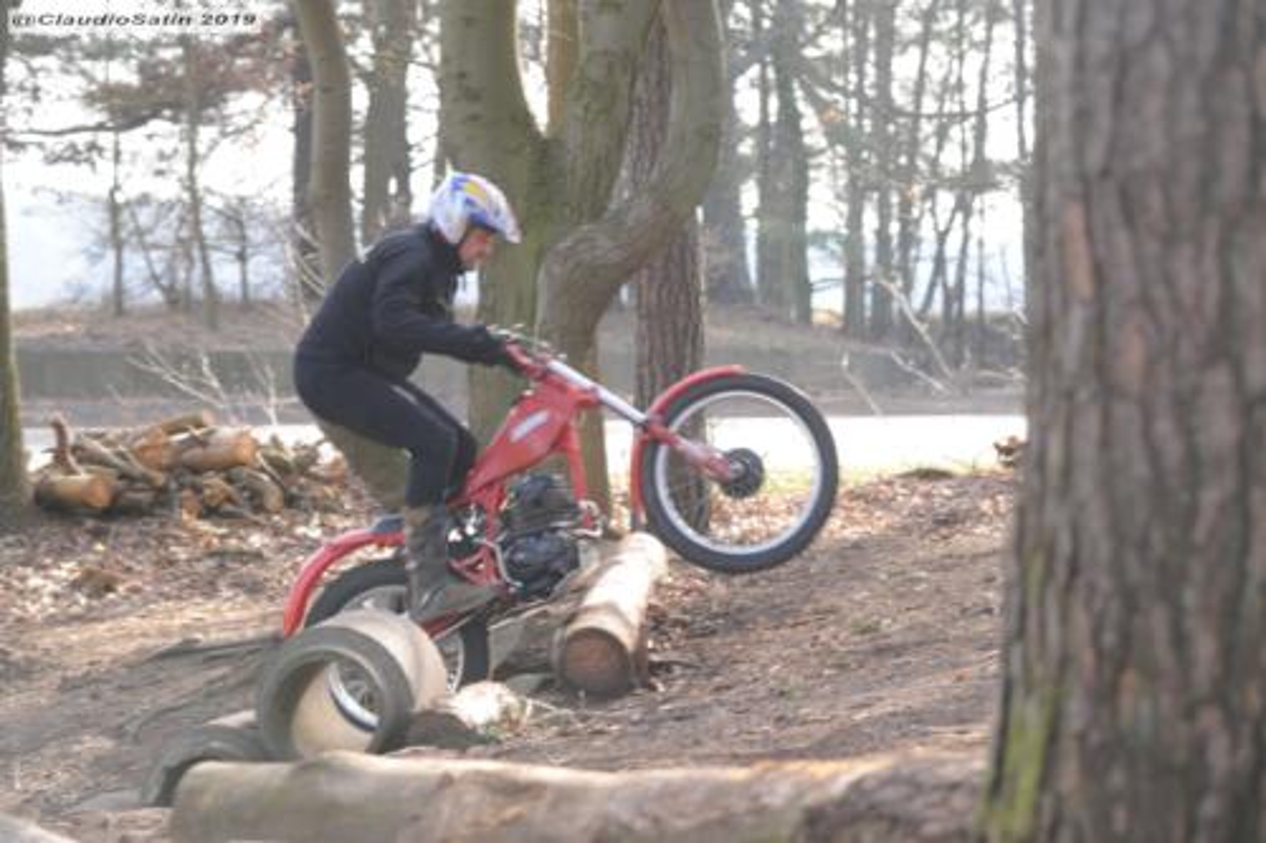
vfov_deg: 12.4
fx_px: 3867
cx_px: 633
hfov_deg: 18.6
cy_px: 422
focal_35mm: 110
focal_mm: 110
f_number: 6.3
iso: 250
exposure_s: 1/100
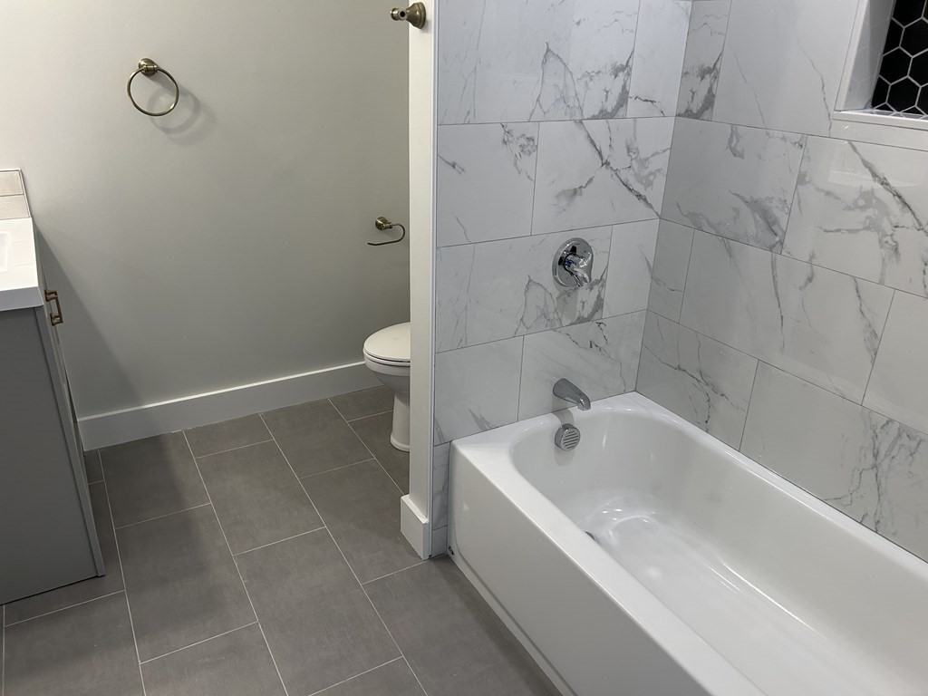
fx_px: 697
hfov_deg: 67.3
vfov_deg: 53.1
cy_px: 348
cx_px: 464
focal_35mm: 26
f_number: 1.5
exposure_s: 1/120
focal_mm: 5.7
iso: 125
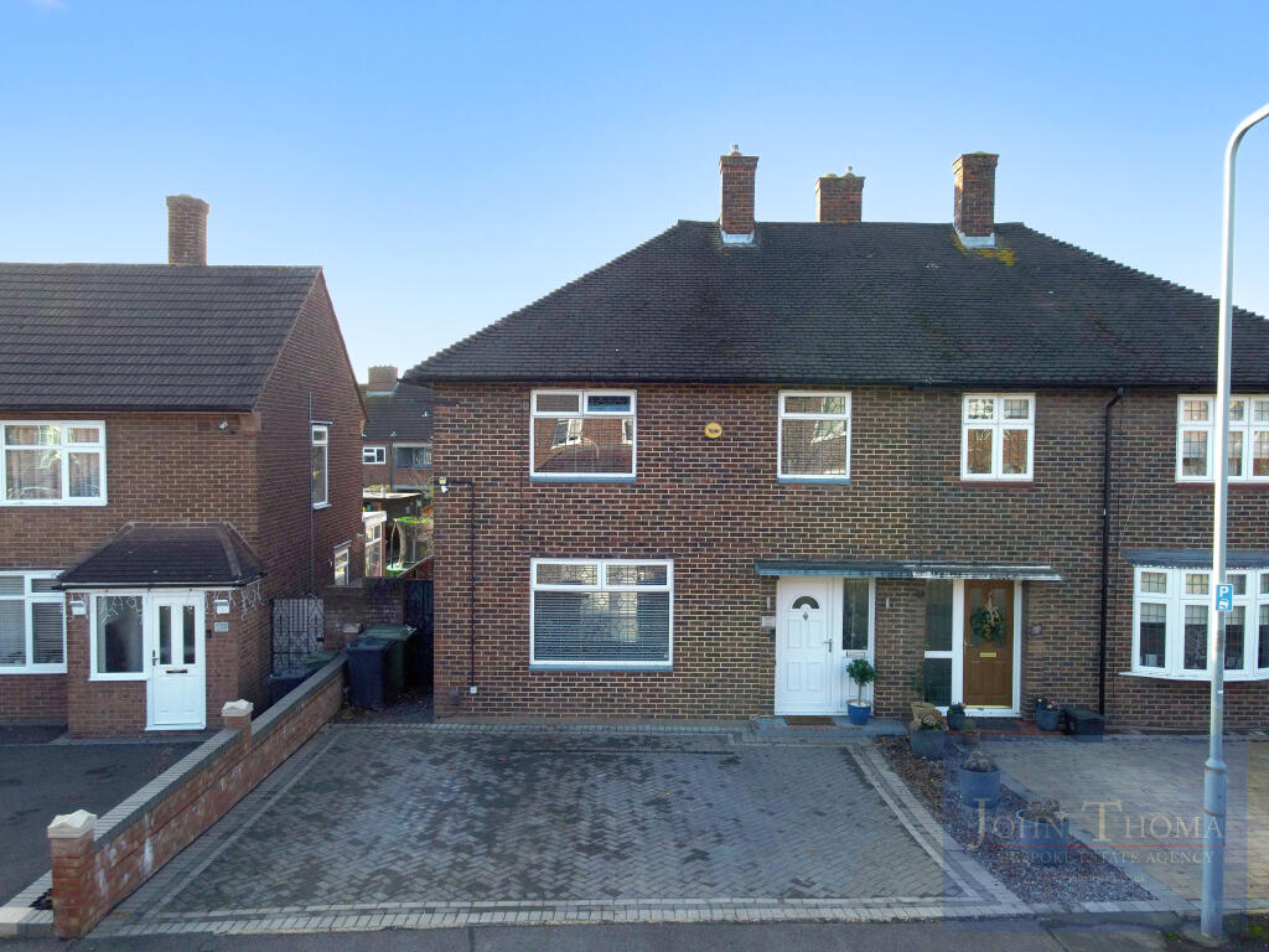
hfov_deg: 71.6
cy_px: 476
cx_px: 634
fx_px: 880
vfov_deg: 56.8
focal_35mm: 24
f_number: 2.8
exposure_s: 1/250
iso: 100
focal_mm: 4.5
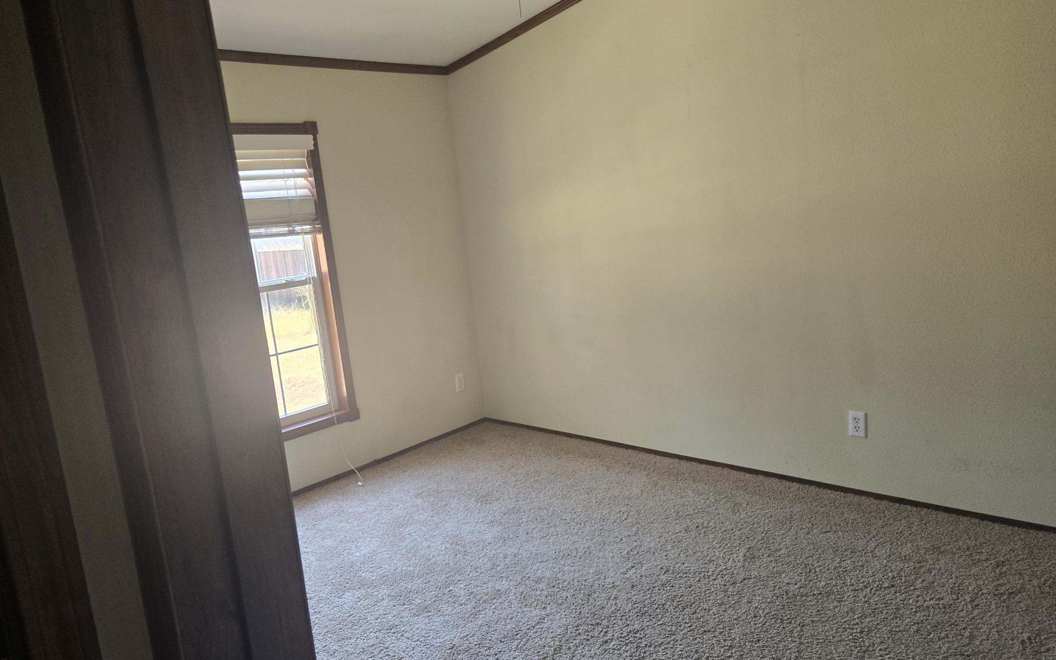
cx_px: 515
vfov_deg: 49.3
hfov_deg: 72.5
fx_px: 719
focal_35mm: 25
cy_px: 333
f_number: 1.8
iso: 250
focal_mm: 5.4
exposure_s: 1/120
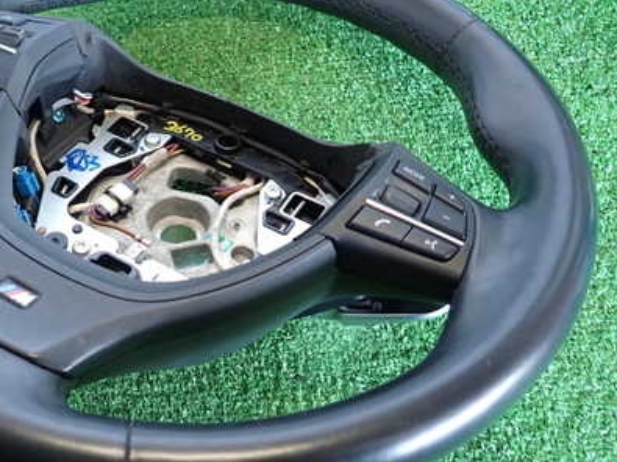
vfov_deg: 37.7
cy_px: 242
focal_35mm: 38
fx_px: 677
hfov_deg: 47.7
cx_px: 181
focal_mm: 4.5
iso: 200
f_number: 2
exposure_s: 1/30
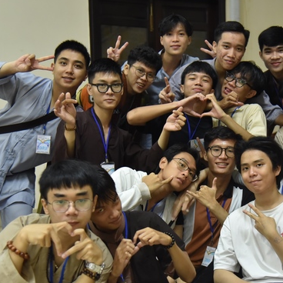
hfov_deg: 23.8
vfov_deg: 24.0
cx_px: 198
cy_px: 158
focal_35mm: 72
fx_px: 666
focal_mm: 48
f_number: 4
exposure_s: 1/80
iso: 3200
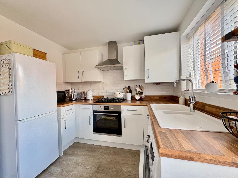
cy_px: 89
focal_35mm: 14
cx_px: 119
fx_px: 96
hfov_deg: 102.1
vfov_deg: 85.7
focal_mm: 2.22
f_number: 2.2
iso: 250
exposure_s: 1/60
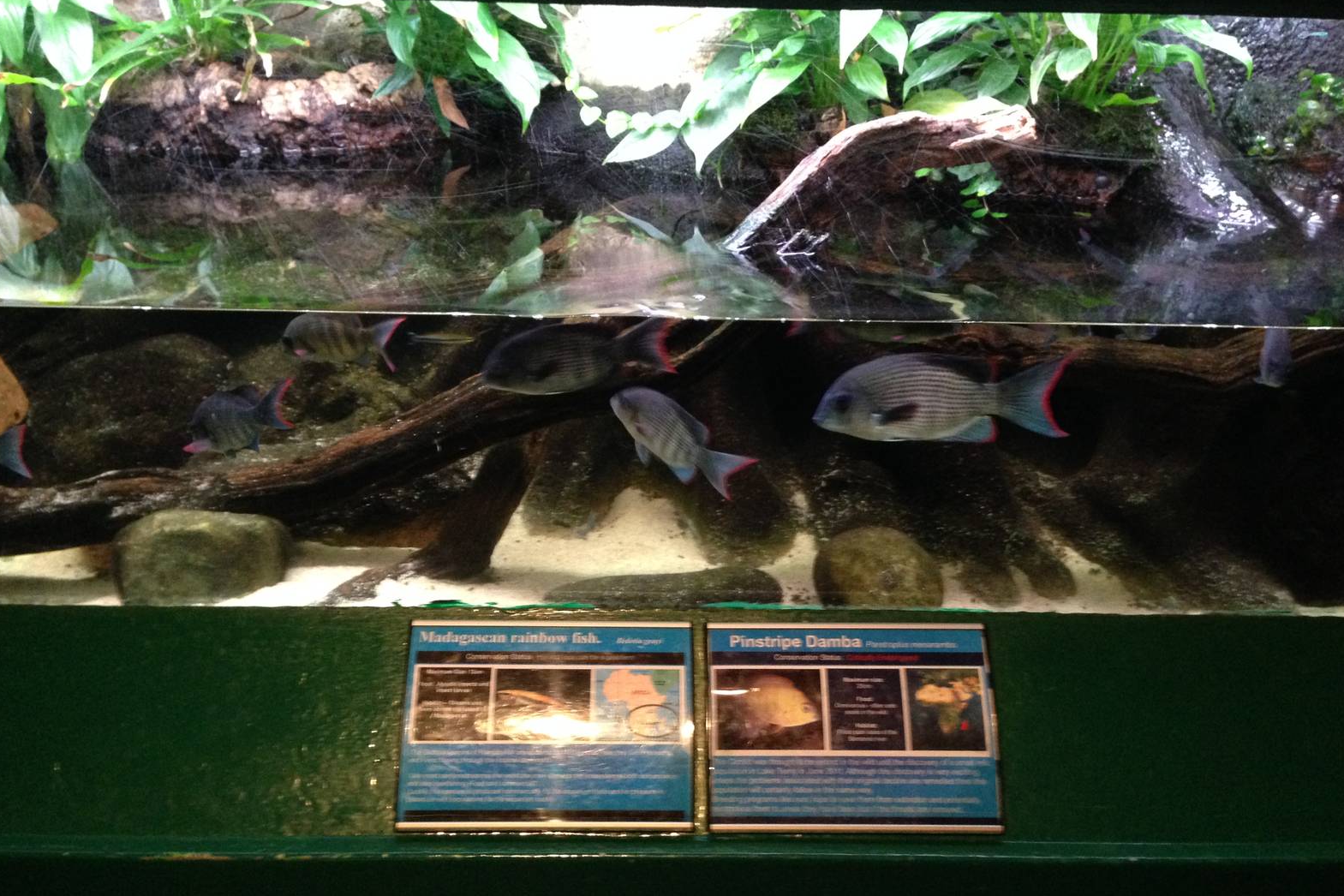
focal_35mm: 35
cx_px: 666
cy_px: 439
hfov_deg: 54.4
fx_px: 1307
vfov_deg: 37.9
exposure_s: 1/20
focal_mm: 4.12
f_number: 2.4
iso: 400
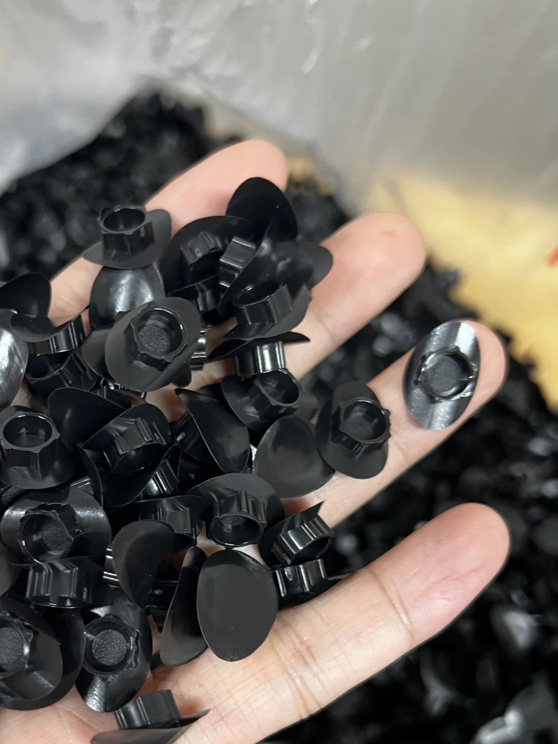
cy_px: 485
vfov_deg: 49.4
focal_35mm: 37
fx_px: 795
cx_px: 164
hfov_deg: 38.0
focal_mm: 5.7
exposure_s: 1/60
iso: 200
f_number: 1.5
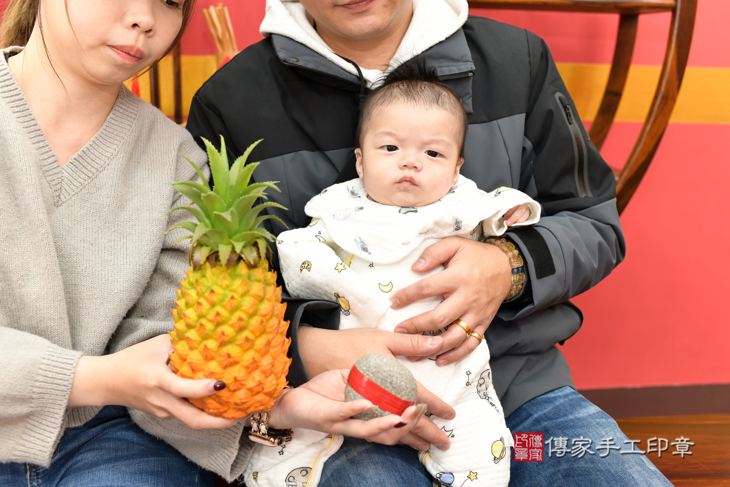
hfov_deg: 54.4
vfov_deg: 37.9
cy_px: 244
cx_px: 365
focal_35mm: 35
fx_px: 710
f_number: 4.5
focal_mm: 35
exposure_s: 1/200
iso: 800
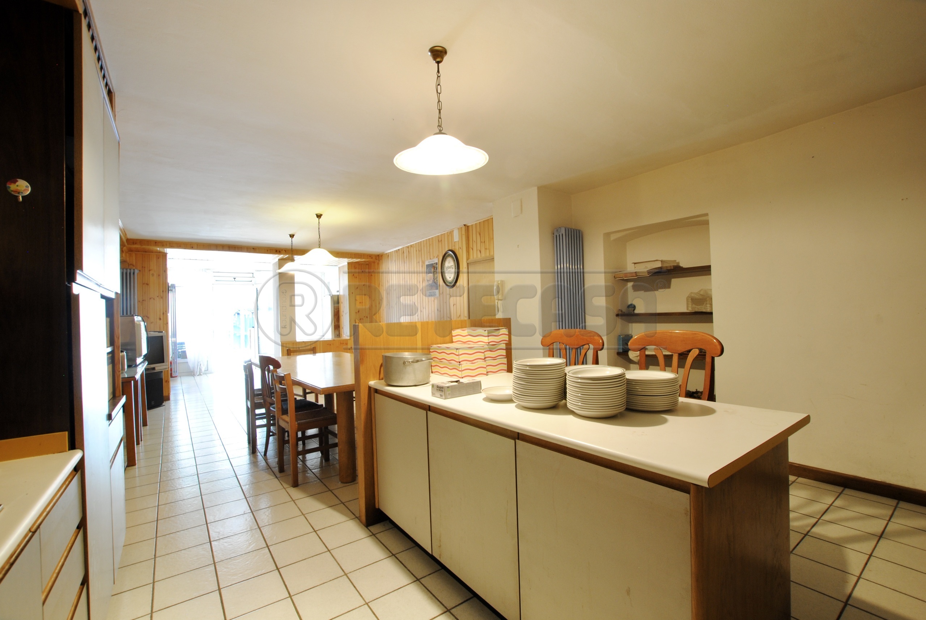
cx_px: 463
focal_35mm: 15
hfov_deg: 100.3
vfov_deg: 77.5
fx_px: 386
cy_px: 310
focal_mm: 10
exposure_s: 1/1.3
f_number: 8
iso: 200
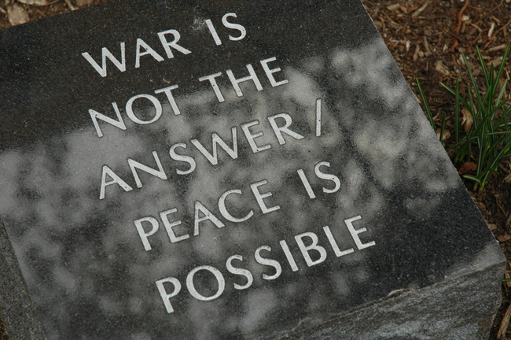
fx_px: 1489
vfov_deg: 13.0
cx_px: 256
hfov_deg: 19.5
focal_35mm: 105
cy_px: 170
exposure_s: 1/250
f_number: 8
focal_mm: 70
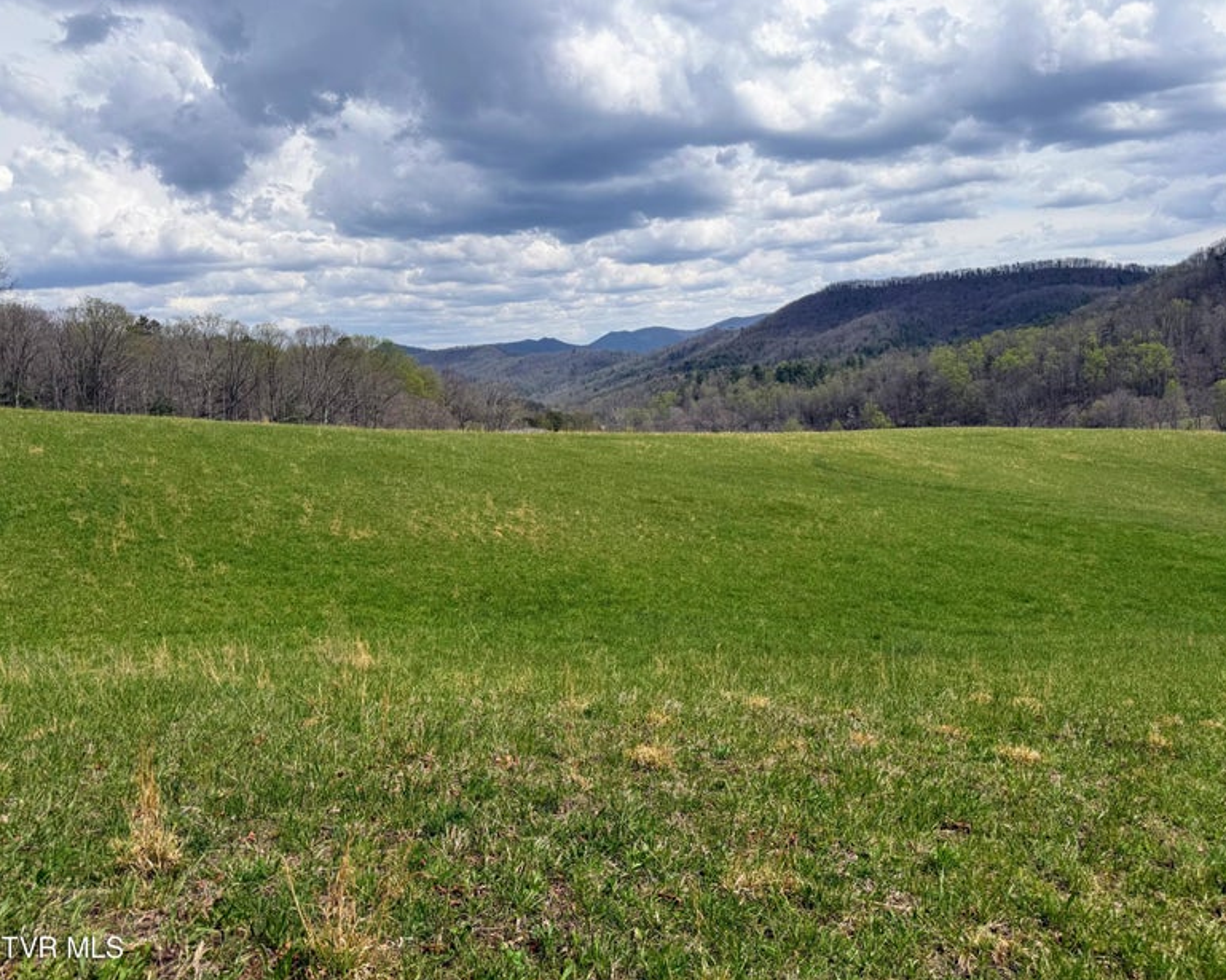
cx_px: 678
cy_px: 484
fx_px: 943
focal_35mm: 26
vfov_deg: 54.9
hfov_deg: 65.9
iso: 80
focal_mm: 6.76
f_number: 1.78
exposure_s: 1/6173
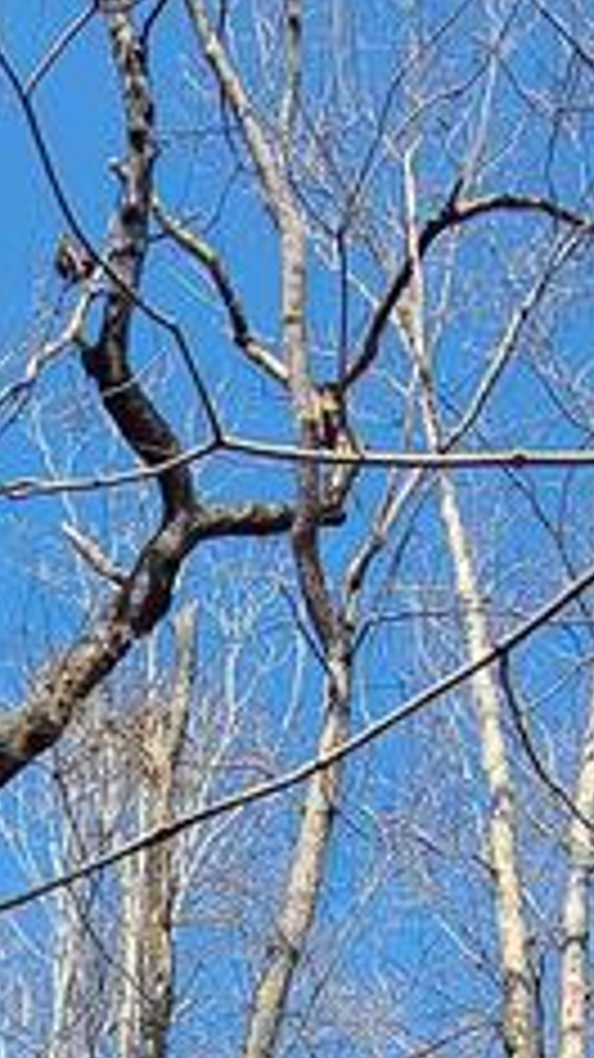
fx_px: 1822
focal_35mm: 65
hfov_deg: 18.2
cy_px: 1297
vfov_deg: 28.0
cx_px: 50
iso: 50
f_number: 2.2
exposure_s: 1/994
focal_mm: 2.2
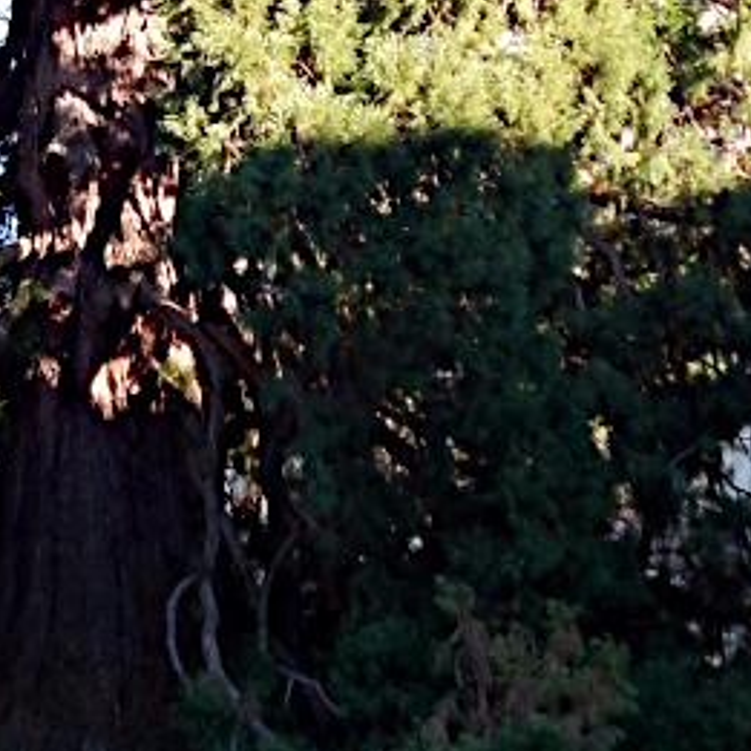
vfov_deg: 13.3
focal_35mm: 126
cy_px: -265
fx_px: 3093
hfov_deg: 13.7
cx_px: 46
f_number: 3.2
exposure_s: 1/125
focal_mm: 5.6
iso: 125
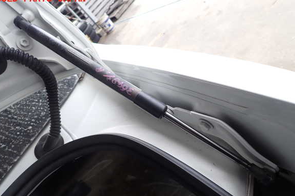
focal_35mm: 27
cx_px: 146
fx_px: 221
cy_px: 106
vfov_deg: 47.9
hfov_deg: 67.4
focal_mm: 4.5
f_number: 2.8
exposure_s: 1/160
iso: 100
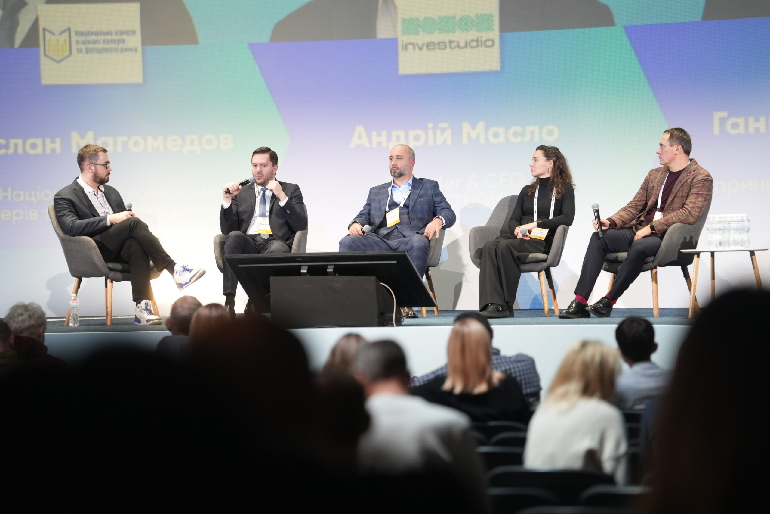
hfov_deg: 12.9
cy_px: 257
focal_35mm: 160
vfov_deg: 8.6
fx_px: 3418
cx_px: 385
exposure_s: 1/125
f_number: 2.8
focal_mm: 159.8
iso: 2000
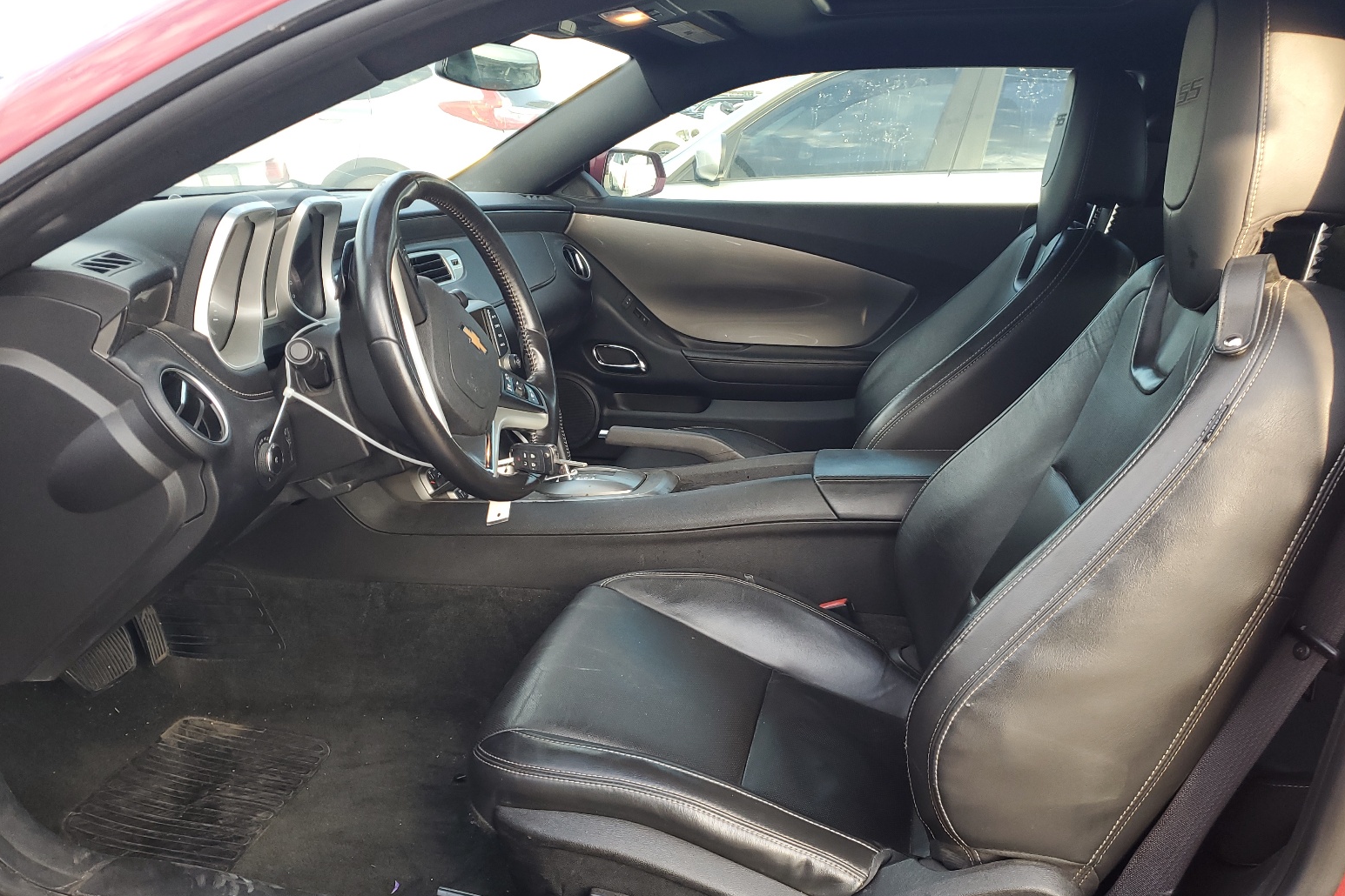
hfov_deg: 65.5
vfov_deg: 46.3
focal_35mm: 28
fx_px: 1046
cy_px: 494
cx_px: 695
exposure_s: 1/120
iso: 57
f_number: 1.5
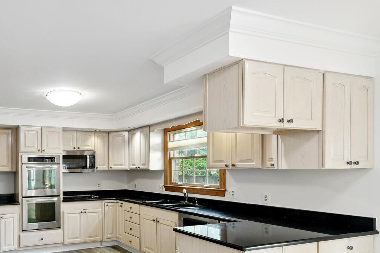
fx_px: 253
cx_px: 61
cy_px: 175
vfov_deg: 51.8
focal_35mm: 24
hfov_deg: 65.0
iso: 200
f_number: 11
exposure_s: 1/4
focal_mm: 14
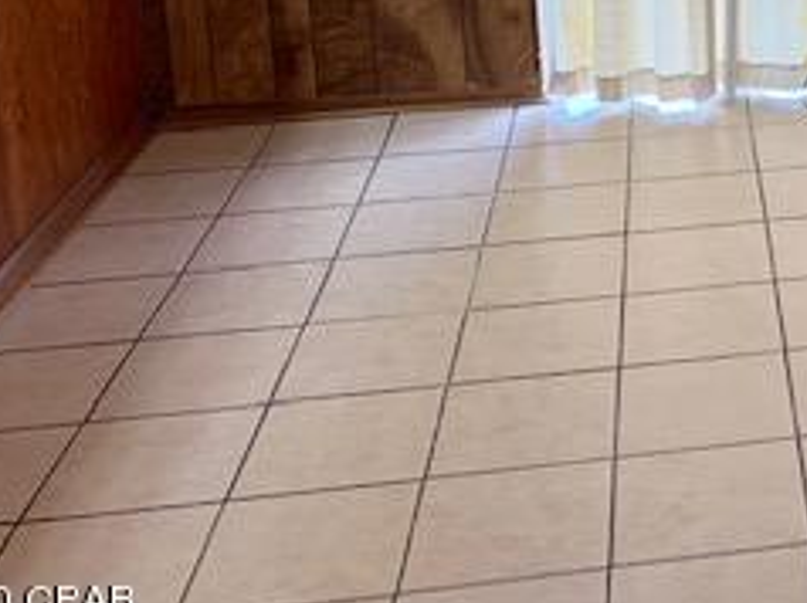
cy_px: -146
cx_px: 953
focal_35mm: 70
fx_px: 1630
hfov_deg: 25.2
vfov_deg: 19.6
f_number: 1.8
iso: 80
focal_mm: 4.25
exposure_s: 1/60
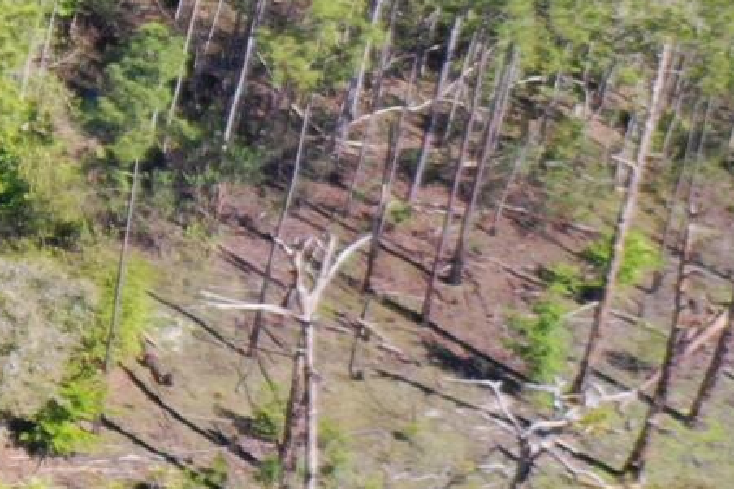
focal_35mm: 186
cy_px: -195
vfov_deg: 7.3
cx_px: -1668
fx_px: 3791
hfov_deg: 8.6
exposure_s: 1/120
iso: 100
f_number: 4
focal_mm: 10.26
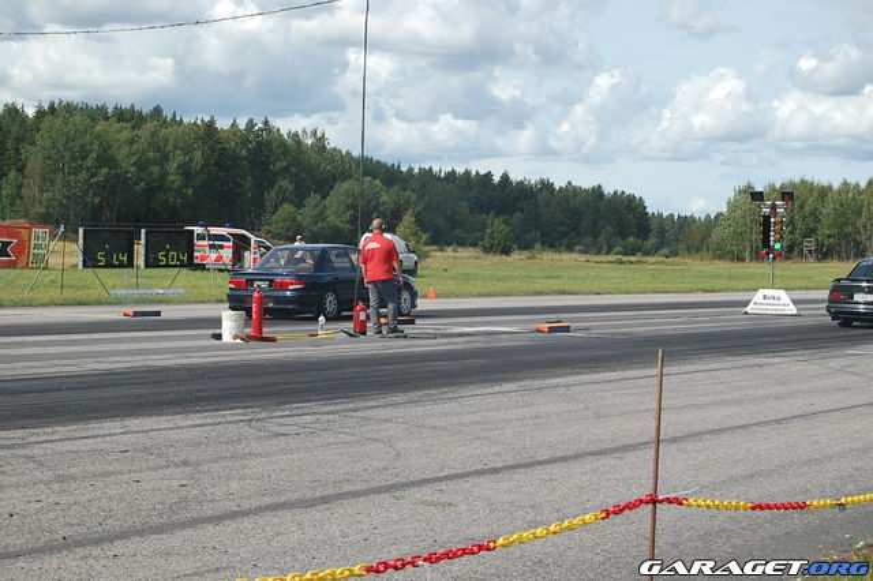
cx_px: 436
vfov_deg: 16.5
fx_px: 2000
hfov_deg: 24.6
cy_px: 290
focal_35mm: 82
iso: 200
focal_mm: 55
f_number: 9
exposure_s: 1/320
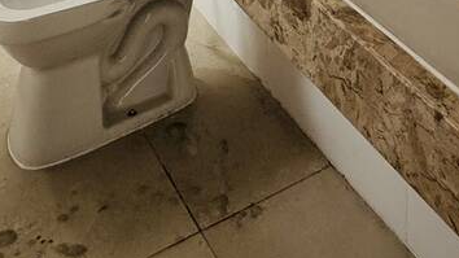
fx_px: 754
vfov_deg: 13.1
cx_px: 353
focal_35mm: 62
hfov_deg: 33.1
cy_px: -406
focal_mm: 2.22
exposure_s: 1/149
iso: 40
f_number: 2.2
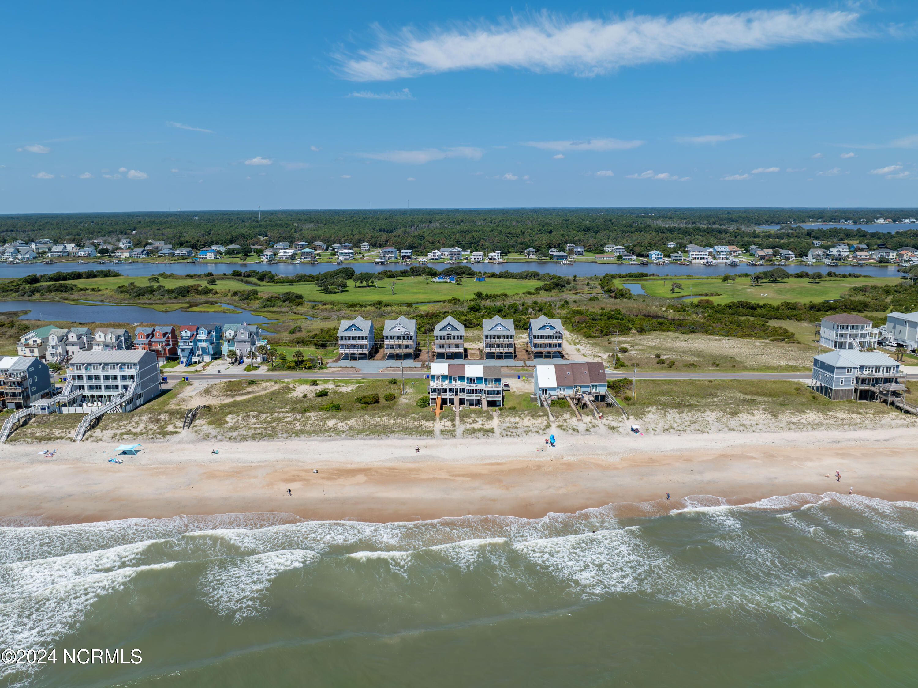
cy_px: 344
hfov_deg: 71.6
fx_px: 636
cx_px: 459
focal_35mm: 24
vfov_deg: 56.8
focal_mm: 12.29
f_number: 2.8
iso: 100
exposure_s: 1/3200
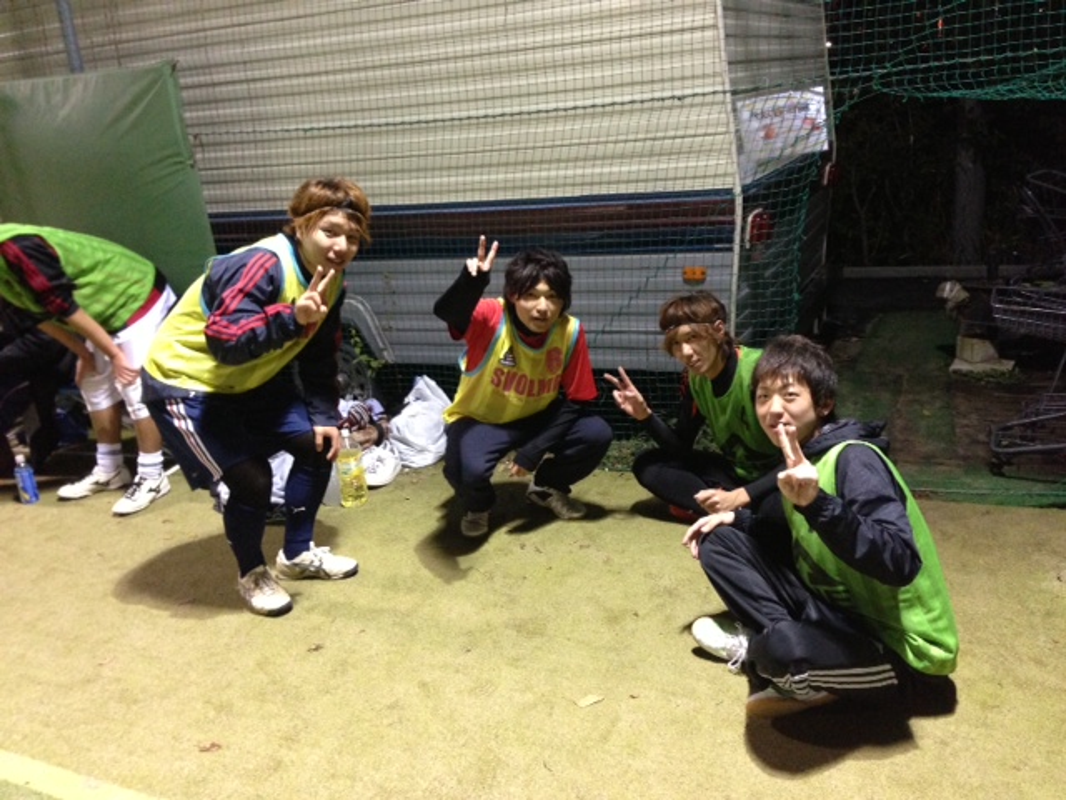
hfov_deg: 55.4
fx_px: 1016
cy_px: 400
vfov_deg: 42.9
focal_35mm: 33
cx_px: 533
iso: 400
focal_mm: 4.13
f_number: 2.4
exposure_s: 1/20
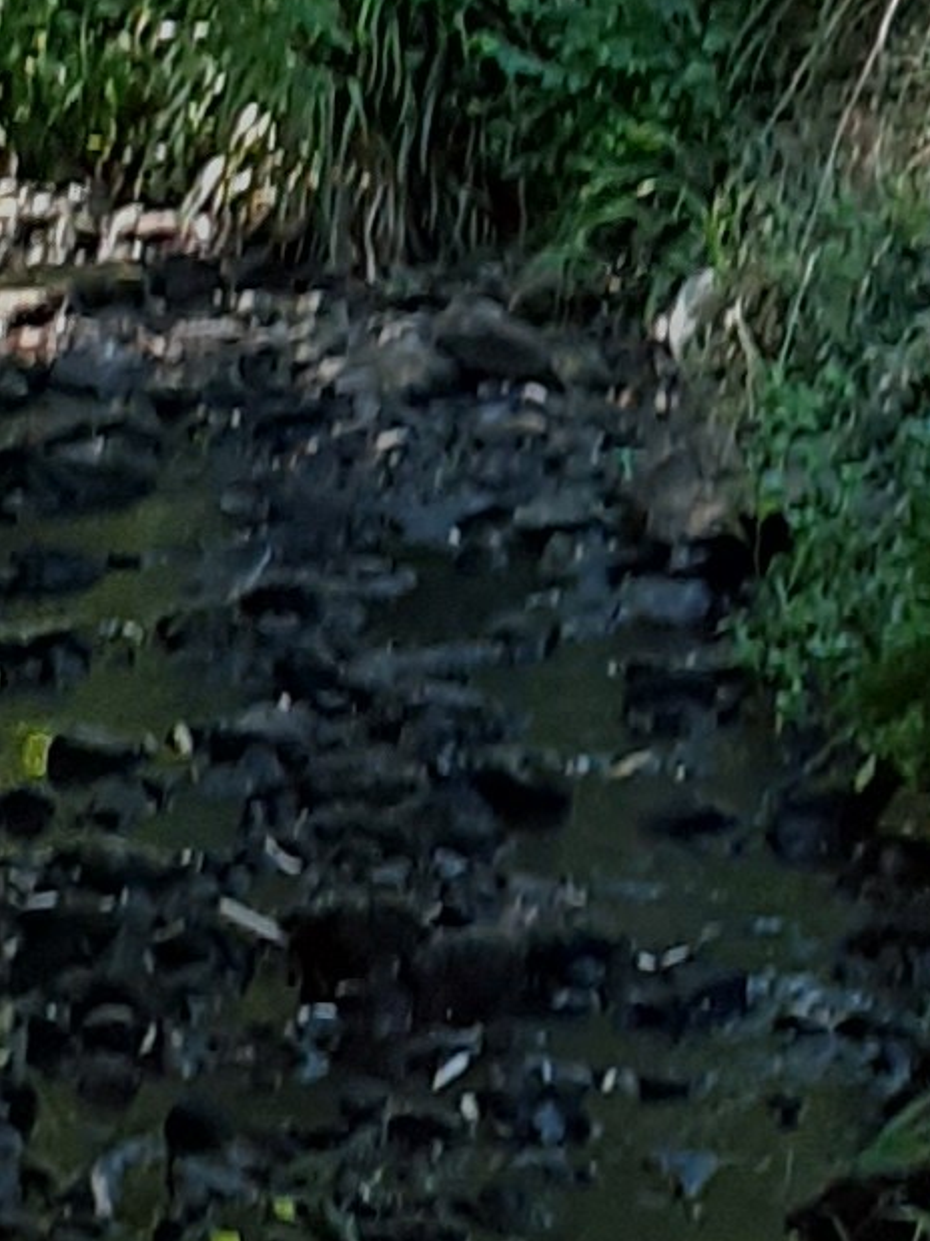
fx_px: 6450
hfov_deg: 7.9
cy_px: -892
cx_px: 1720
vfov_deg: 10.4
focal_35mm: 180
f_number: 1.9
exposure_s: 1/100
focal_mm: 3.6
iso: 64
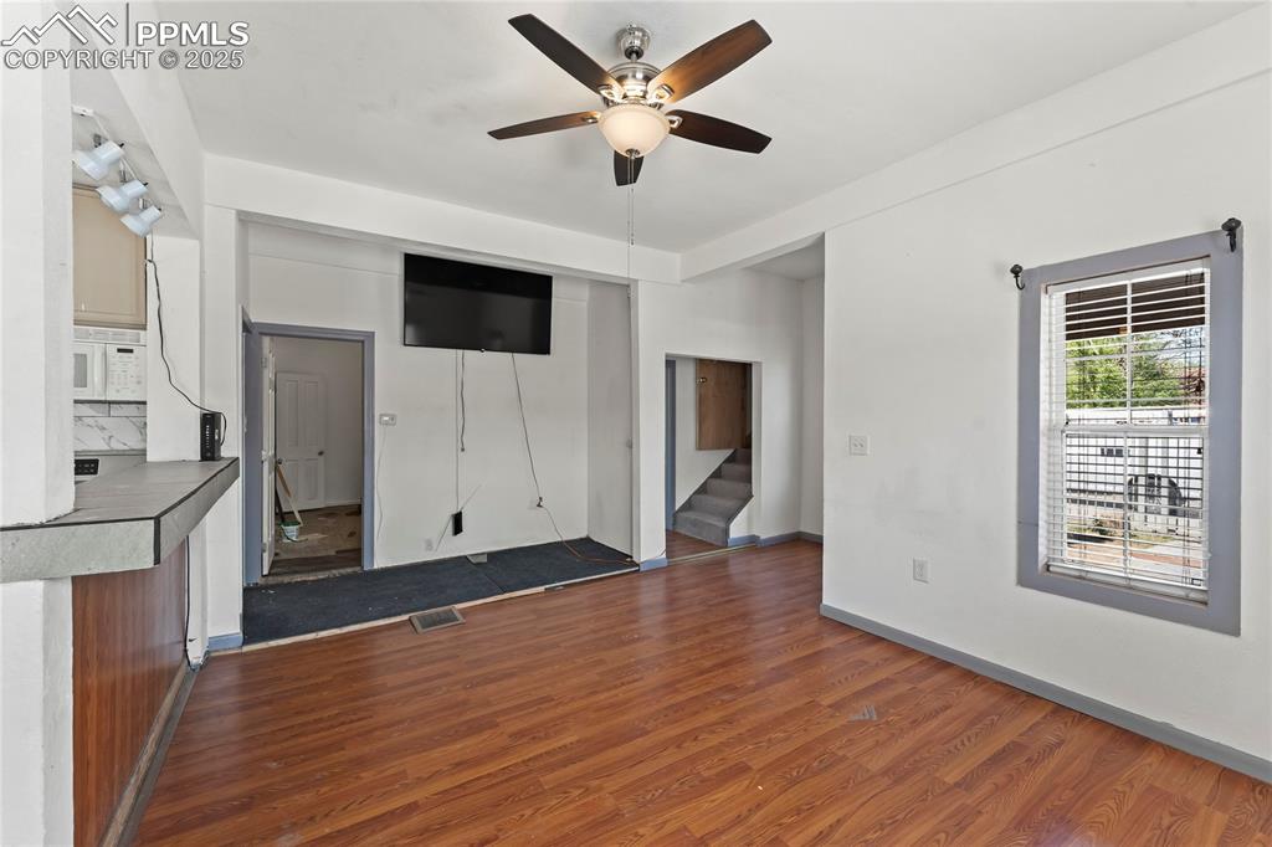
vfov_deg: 81.2
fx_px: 494
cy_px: 424
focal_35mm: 14
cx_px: 636
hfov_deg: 104.3
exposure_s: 1/5
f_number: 8
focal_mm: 14
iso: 800
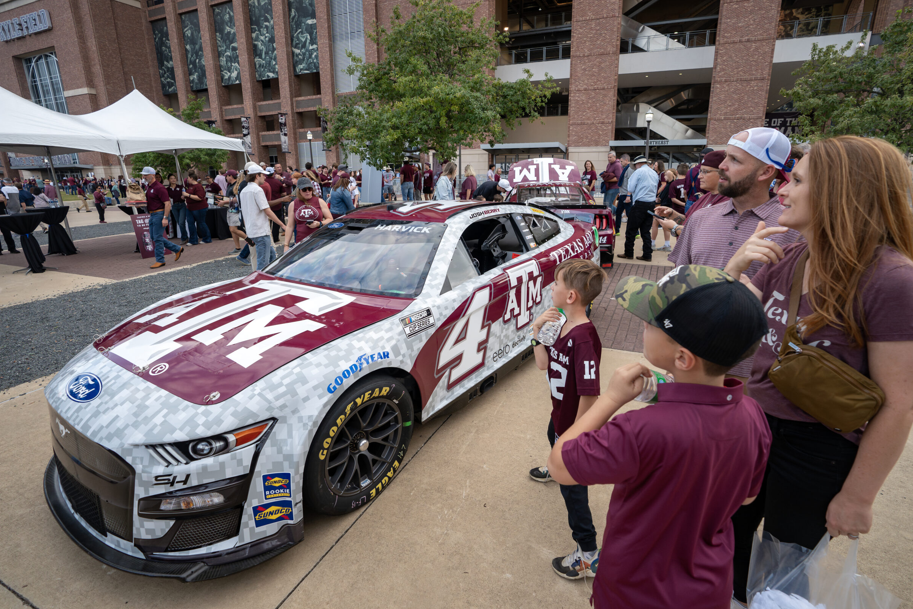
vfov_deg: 70.4
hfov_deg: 93.2
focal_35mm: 17
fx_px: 431
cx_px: 471
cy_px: 294
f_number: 5
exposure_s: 1/640
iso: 800
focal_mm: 16
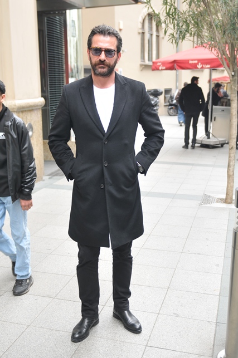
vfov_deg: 45.0
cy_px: 179
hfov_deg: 30.8
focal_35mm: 44
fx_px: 433
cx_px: 119
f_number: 8
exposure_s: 1/250
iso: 200
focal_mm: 29
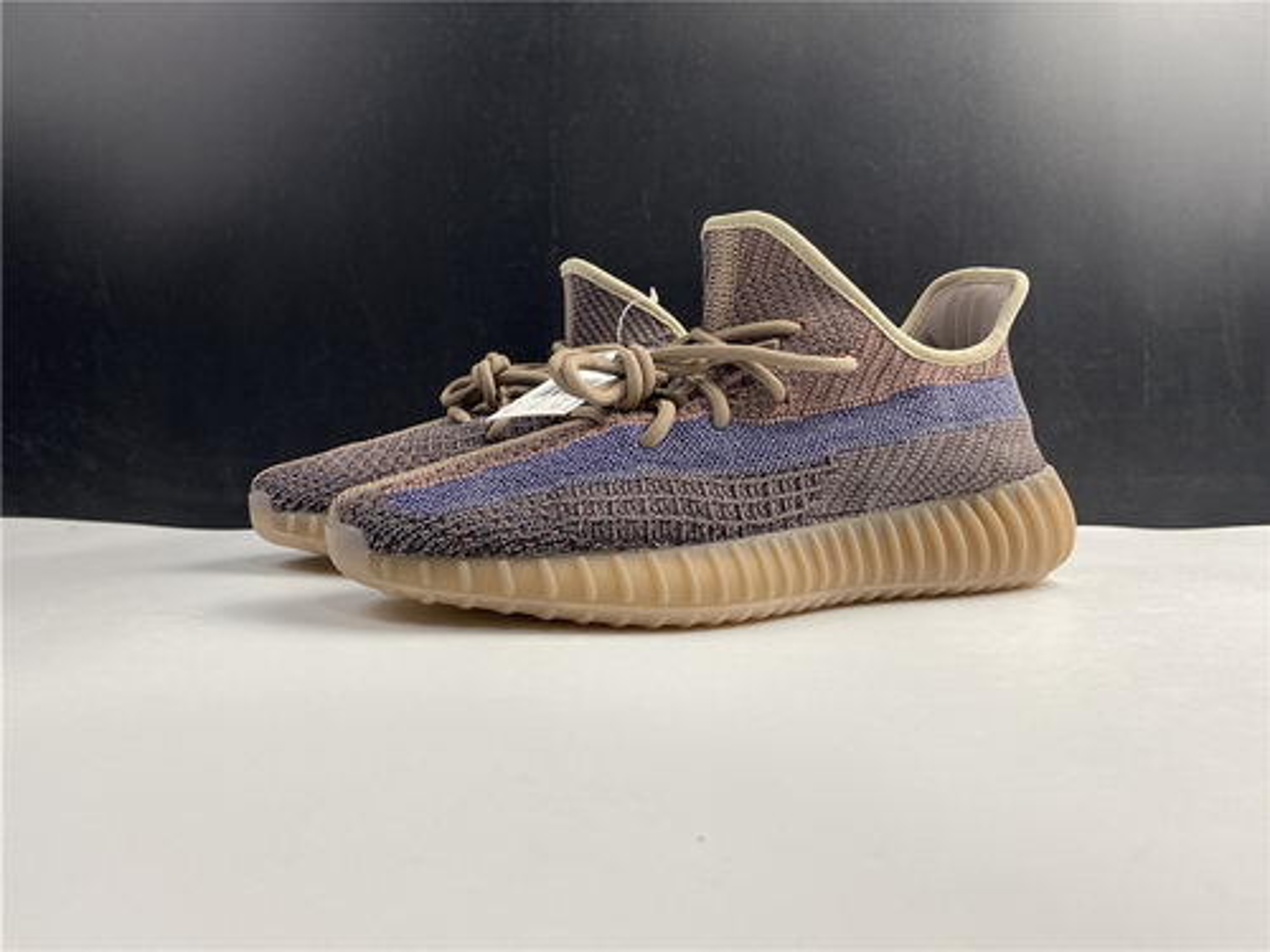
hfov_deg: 67.3
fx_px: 954
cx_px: 635
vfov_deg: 53.1
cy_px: 476
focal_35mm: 26
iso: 64
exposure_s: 1/100
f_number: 1.8
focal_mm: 4.25
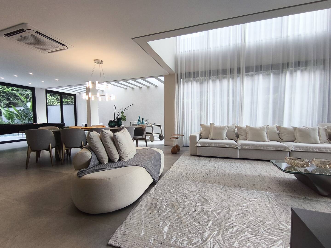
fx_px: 153
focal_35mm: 16
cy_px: 124
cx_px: 166
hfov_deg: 94.5
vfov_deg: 78.1
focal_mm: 1.65
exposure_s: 1/120
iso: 80
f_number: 2.2
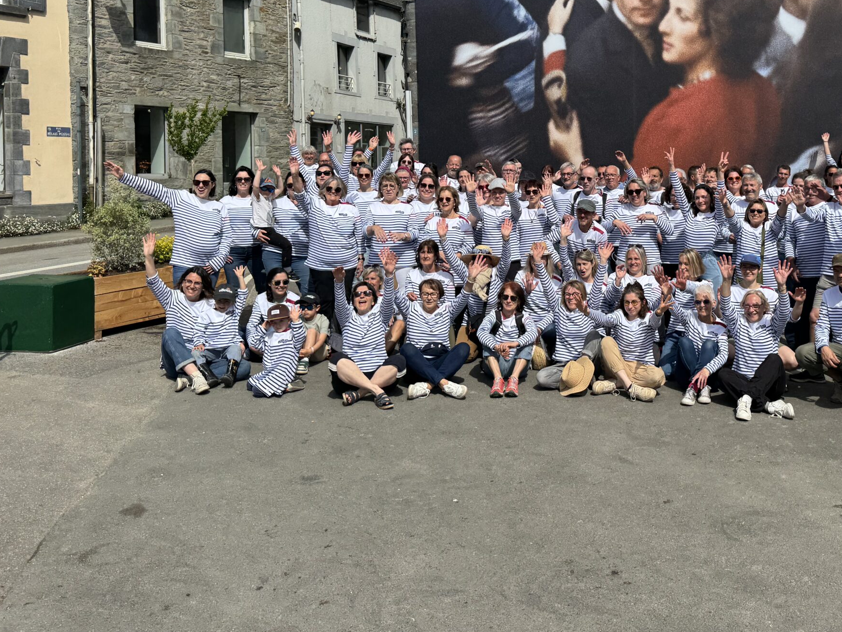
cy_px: 178
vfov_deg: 39.9
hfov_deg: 51.5
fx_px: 852
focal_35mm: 35
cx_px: 570
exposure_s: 1/7937
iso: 80
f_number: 1.78
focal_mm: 6.76
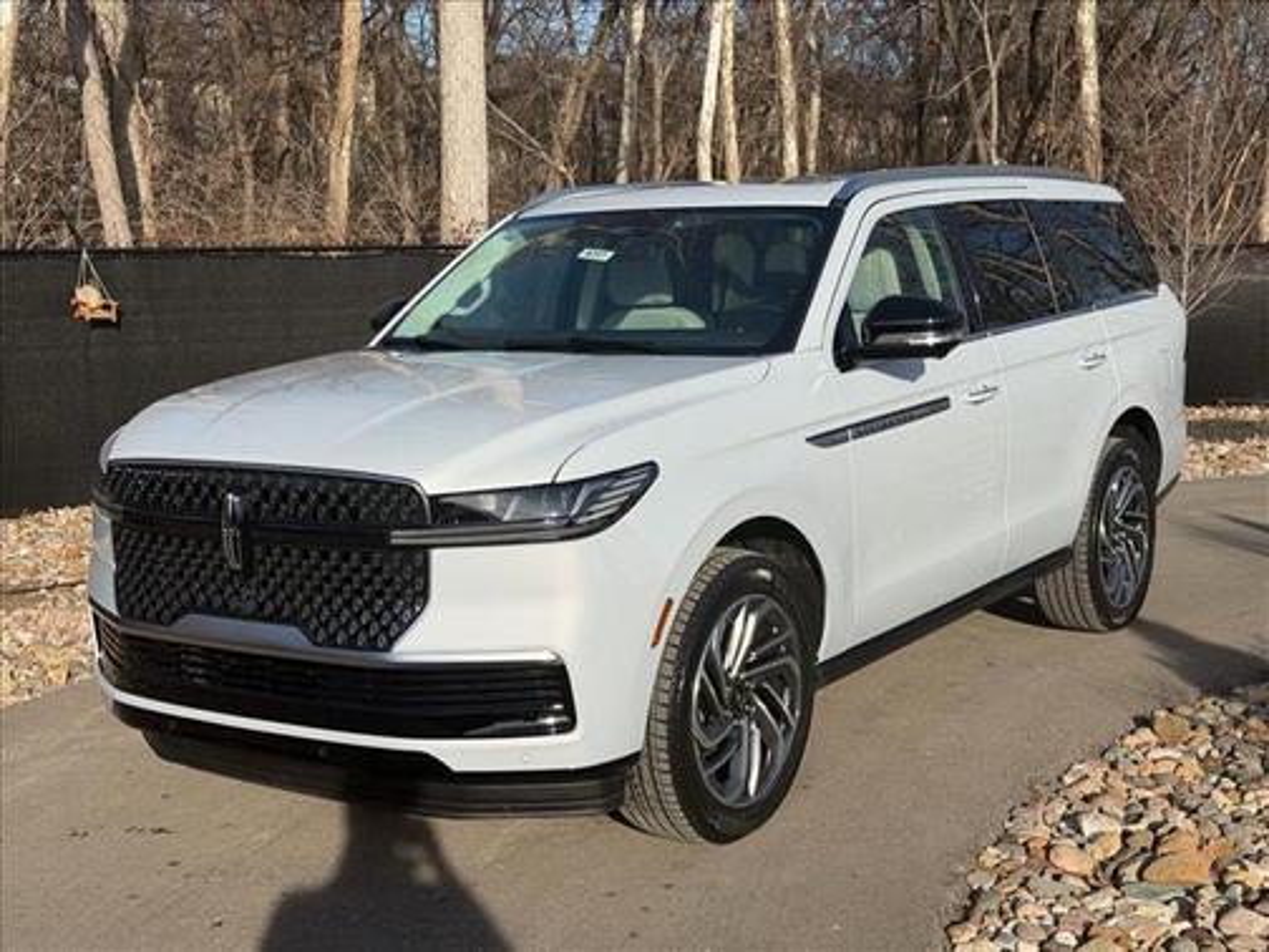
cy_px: 476
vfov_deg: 30.3
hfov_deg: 39.7
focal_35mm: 48
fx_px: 1760
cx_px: 634
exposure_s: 1/4878
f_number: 1.78
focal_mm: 6.76
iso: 64
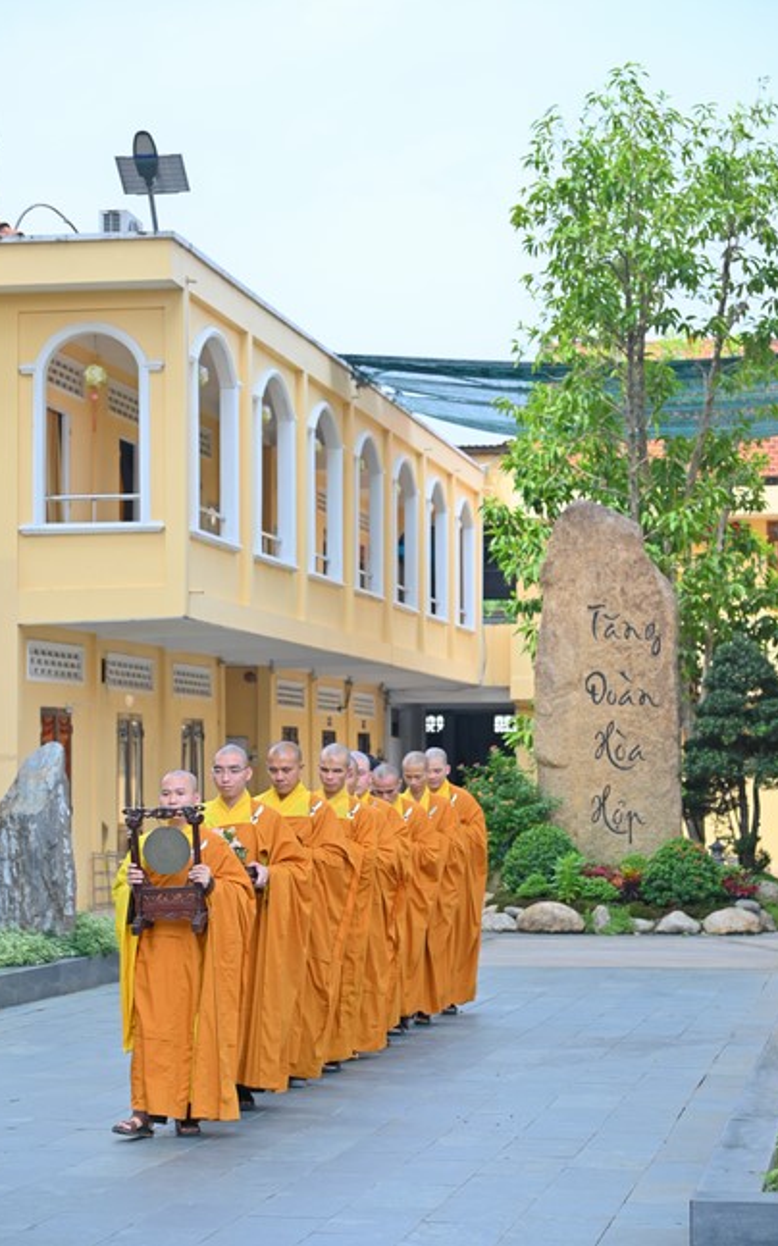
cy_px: 622
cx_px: 390
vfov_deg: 24.6
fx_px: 2852
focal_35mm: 84
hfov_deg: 15.5
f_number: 5.6
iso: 100
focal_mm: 82
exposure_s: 1/160
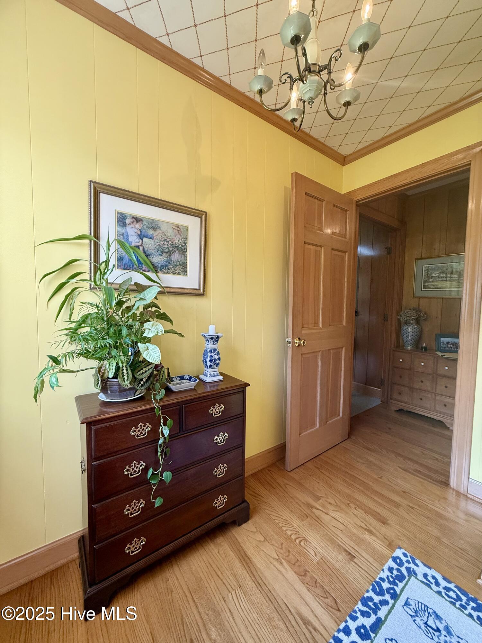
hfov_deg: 85.7
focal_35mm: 14
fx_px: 260
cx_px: 241
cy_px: 322
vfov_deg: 102.1
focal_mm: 2.22
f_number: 2.2
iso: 125
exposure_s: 1/120
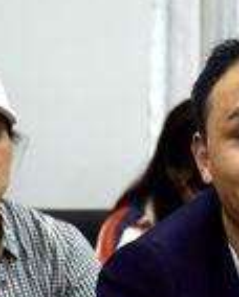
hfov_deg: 3.7
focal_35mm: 422
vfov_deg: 4.6
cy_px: 169
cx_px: 143
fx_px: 3720
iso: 2000
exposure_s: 1/90
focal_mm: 85
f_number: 5.3
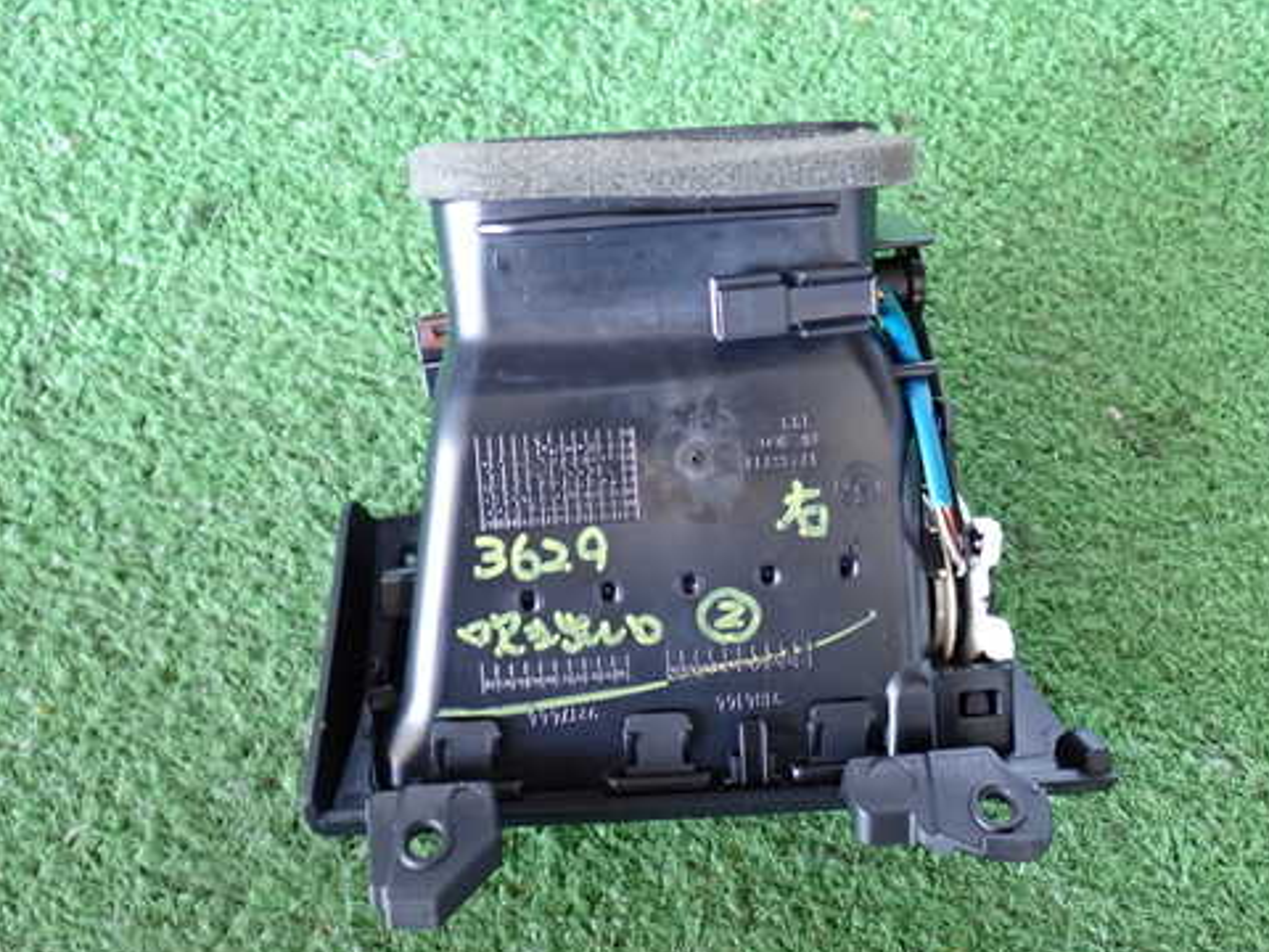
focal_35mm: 40
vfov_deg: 35.9
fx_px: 1466
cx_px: 661
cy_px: 505
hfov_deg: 46.8
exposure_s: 1/30
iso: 500
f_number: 2.4
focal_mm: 5.79
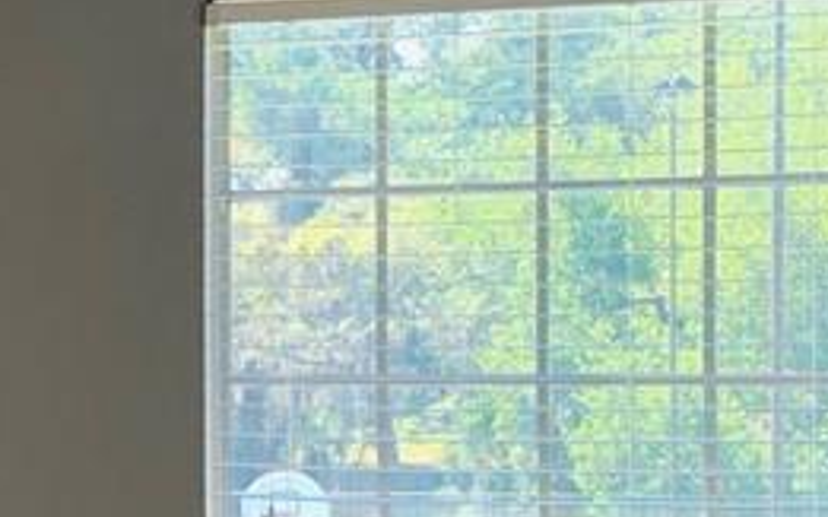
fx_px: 2437
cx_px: -422
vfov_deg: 12.1
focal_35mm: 108
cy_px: 393
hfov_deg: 17.3
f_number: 1.8
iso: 40
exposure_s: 1/122
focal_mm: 4.25
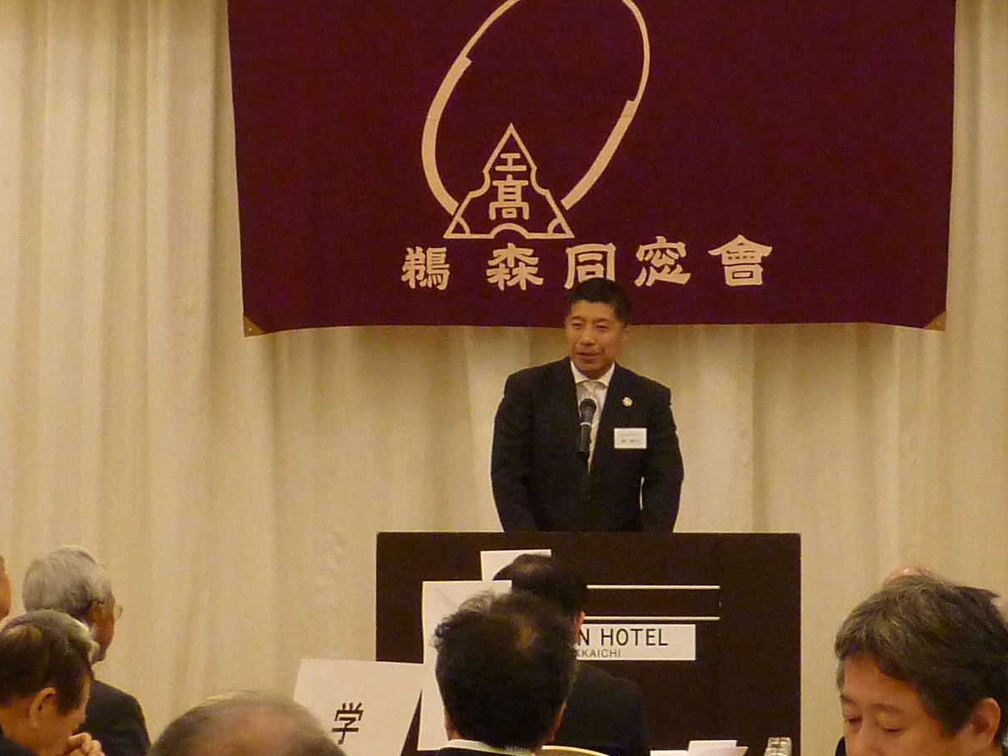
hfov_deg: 10.9
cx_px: 548
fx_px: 5272
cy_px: 349
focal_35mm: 181
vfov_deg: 8.2
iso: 320
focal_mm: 9.9
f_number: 3.6
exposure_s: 1/50
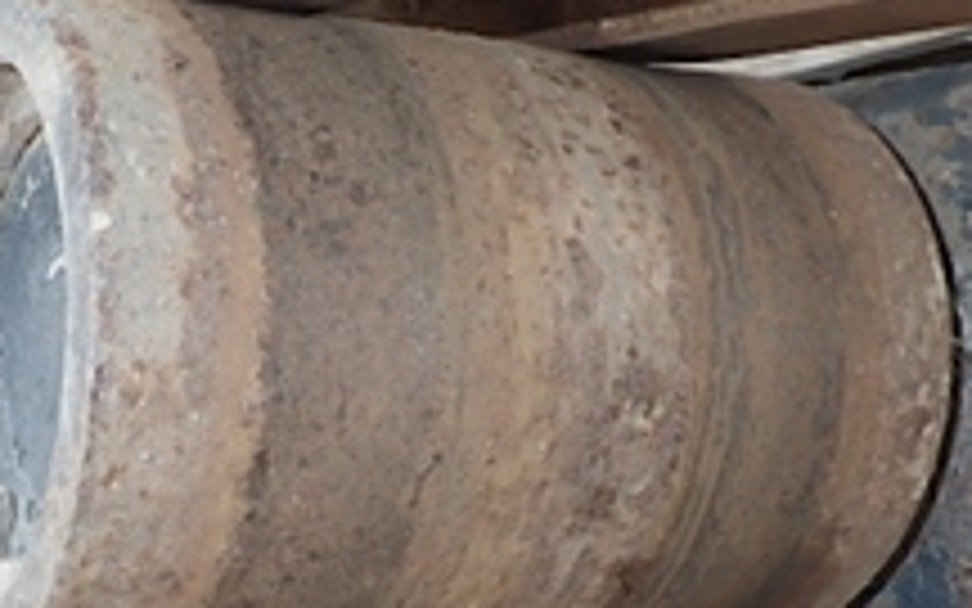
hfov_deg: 30.8
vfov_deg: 19.6
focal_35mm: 66
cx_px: 315
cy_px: 414
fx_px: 1748
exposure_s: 1/60
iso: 250
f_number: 4.2
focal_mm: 5
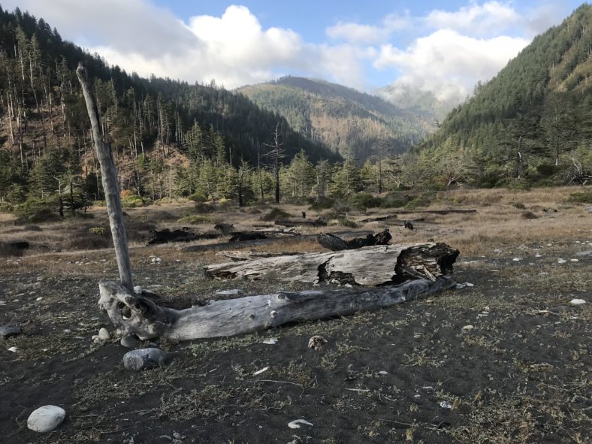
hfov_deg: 56.7
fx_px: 547
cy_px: 229
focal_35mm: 32
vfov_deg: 44.2
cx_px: 326
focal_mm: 3.99
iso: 20
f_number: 1.8
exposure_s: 1/748
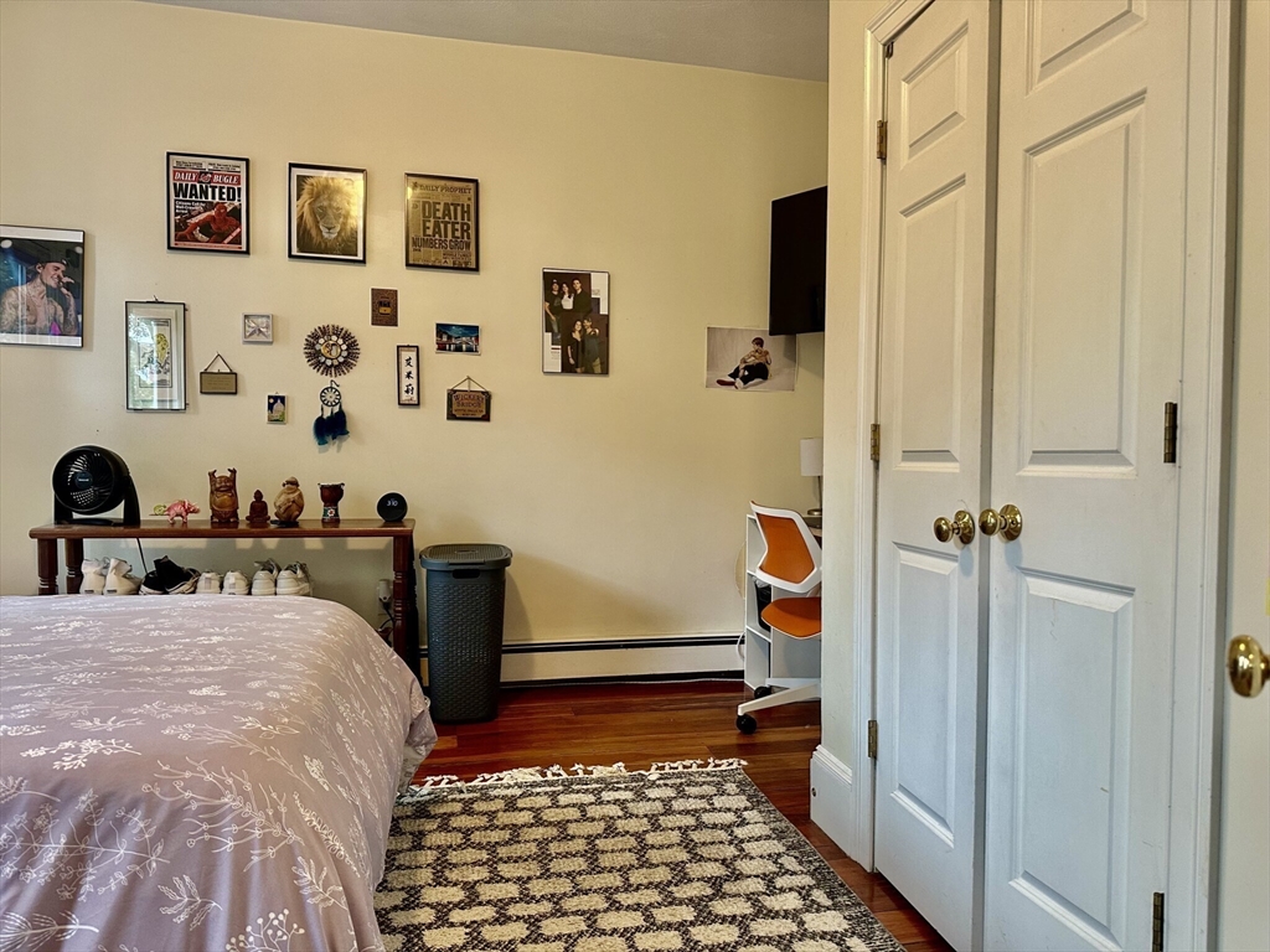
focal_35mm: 24
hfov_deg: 71.6
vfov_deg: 56.8
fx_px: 881
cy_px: 476
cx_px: 635
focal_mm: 6.86
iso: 250
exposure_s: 1/60
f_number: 1.78
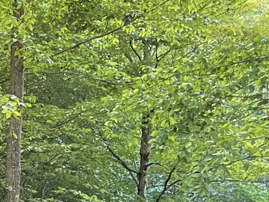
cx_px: -198
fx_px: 940
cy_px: 351
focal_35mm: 121
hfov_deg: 14.5
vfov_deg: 11.4
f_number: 1.6
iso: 160
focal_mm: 4.2
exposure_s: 1/60
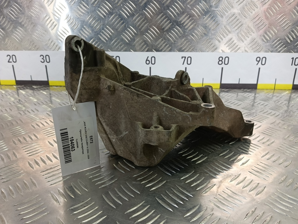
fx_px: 198
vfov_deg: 58.9
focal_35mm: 23
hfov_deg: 73.9
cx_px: 149
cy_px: 112
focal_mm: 4.11
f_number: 1.6
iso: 81
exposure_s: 1/50
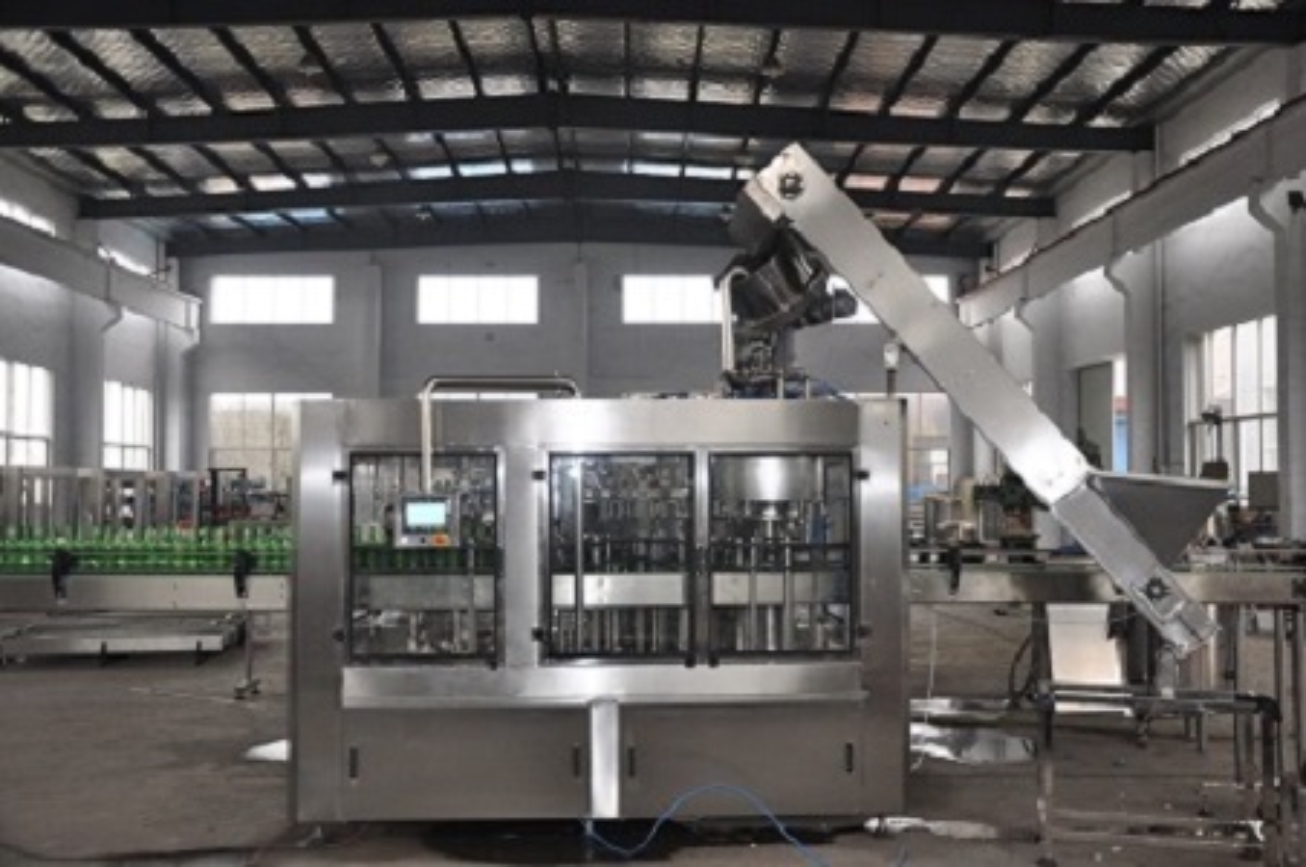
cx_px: 653
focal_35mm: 36
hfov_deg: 53.2
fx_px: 1304
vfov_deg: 36.8
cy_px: 434
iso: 640
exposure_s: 1/60
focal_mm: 24
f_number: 3.8
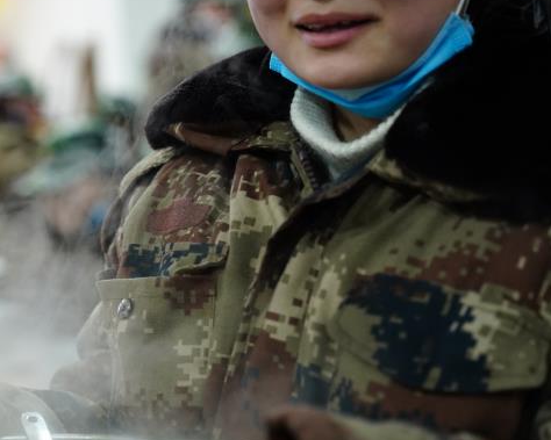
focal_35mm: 95
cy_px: 273
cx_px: 119
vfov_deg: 16.2
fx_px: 1549
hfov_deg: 20.0
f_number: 2.8
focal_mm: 64
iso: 4000
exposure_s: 1/250
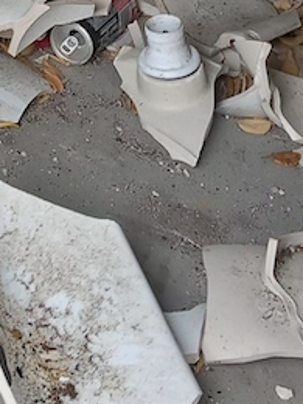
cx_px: -162
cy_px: -136
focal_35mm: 97
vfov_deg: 18.7
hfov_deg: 14.2
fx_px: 1132
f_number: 1.8
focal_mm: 4
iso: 125
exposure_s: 1/50
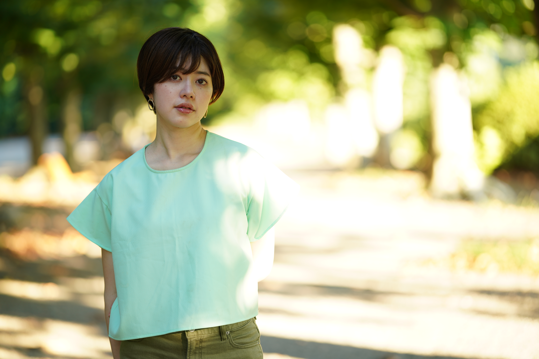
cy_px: 180
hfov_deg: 23.9
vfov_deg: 16.1
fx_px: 1273
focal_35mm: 85
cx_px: 270
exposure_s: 1/200
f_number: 1.4
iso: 100
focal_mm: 85
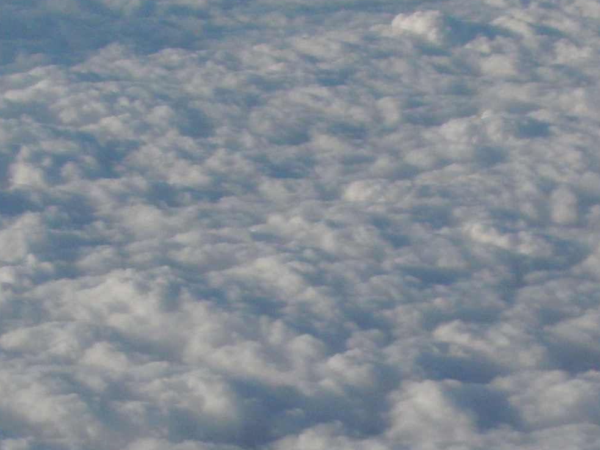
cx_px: 510
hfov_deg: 13.9
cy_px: 562
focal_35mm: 141
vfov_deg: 10.3
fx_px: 2444
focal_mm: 6.7
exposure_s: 1/640
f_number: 5.6
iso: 80
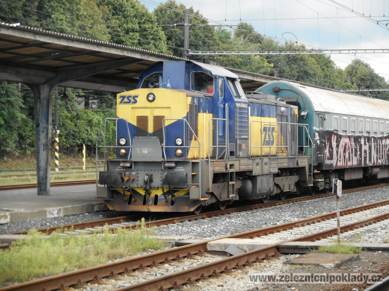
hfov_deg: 16.8
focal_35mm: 117
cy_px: 146
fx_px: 1315
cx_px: 194
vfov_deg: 12.7
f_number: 5.9
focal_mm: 20.9
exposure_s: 1/60
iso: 250
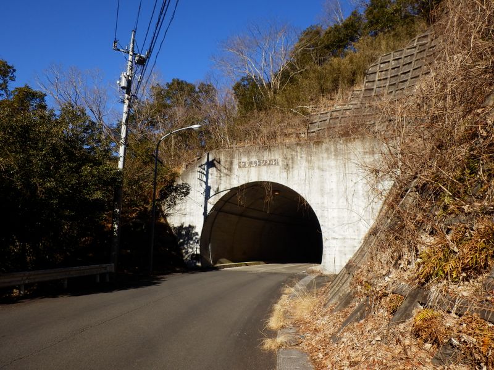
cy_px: 185
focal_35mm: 30
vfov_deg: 46.8
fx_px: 428
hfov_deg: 60.0
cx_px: 247
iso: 80
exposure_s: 1/125
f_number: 8.8
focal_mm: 5.3
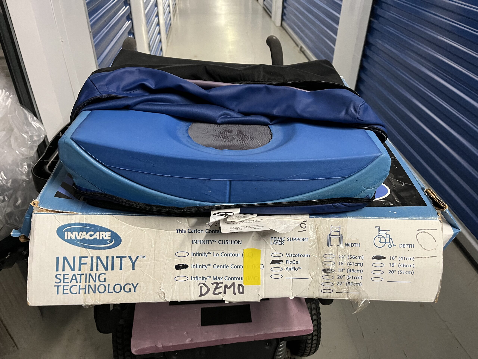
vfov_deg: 53.1
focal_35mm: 26
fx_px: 359
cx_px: 239
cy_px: 180
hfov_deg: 67.3
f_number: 1.6
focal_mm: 5.1
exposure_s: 1/60
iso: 320
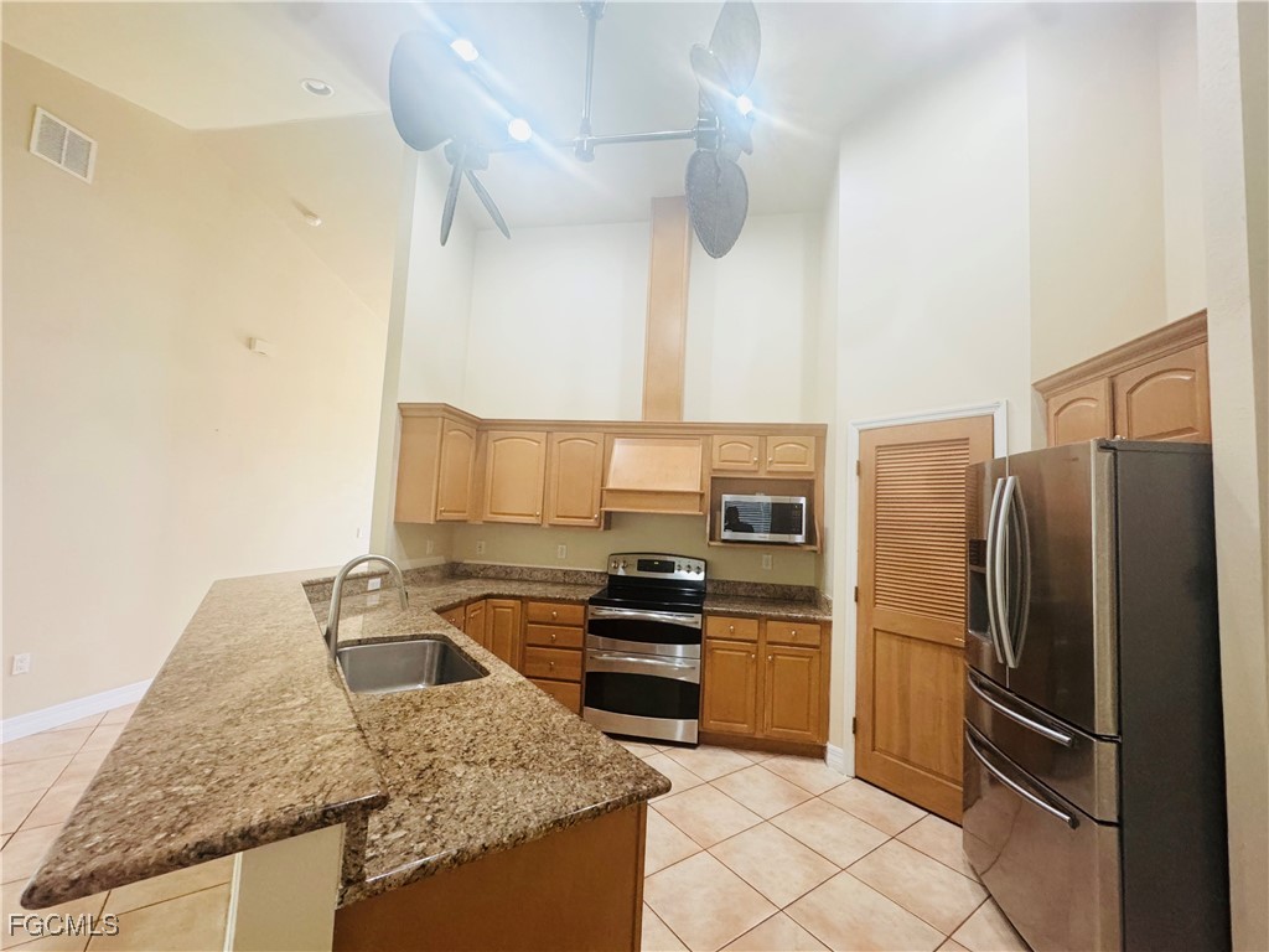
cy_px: 476
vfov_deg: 85.7
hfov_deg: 102.1
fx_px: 513
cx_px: 634
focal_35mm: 14
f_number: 2.2
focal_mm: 2.22
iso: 320
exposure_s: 1/60
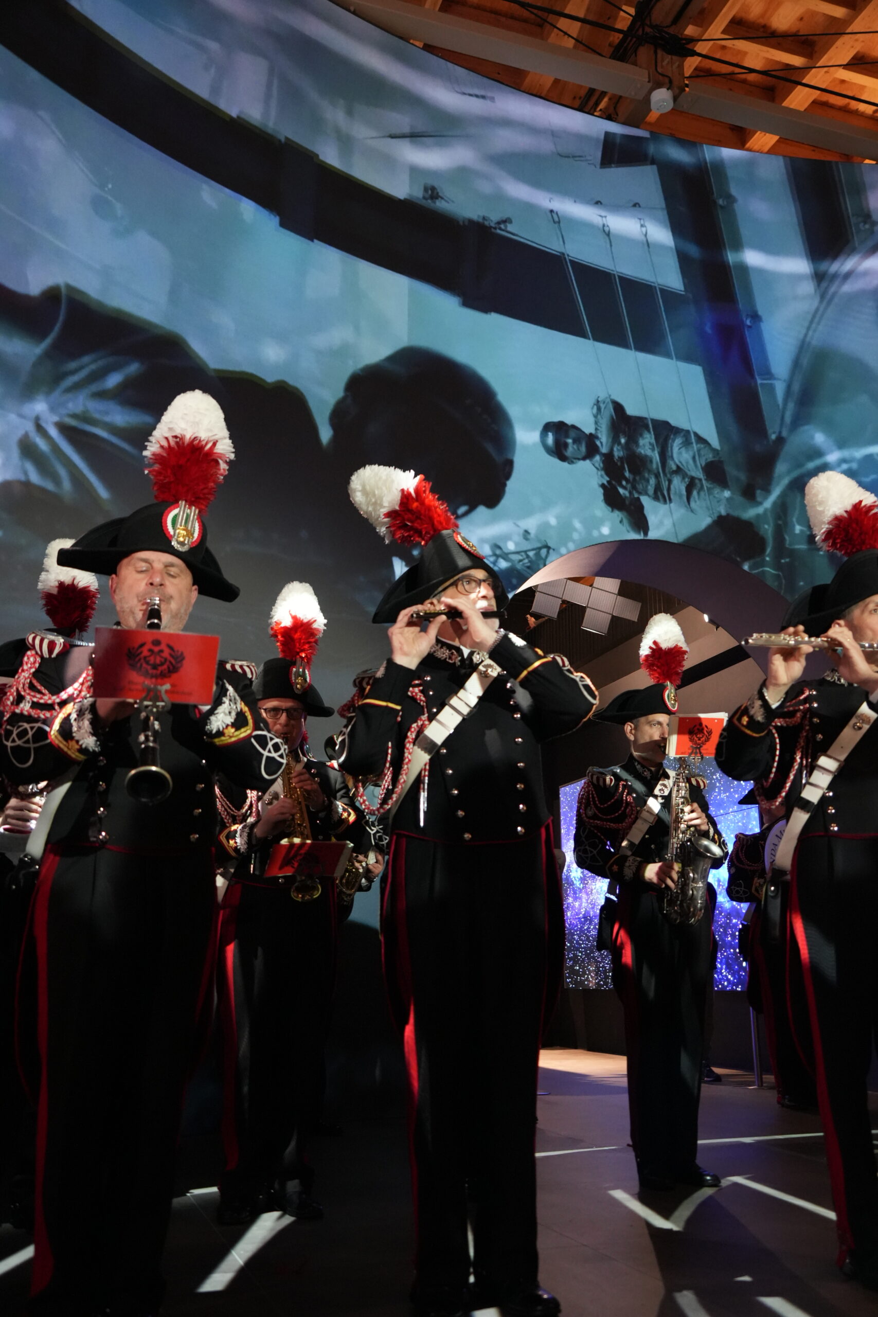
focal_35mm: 31
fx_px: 1134
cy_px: 658
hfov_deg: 42.3
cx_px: 439
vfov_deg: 60.3
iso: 5000
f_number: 4
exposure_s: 1/40
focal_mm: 31
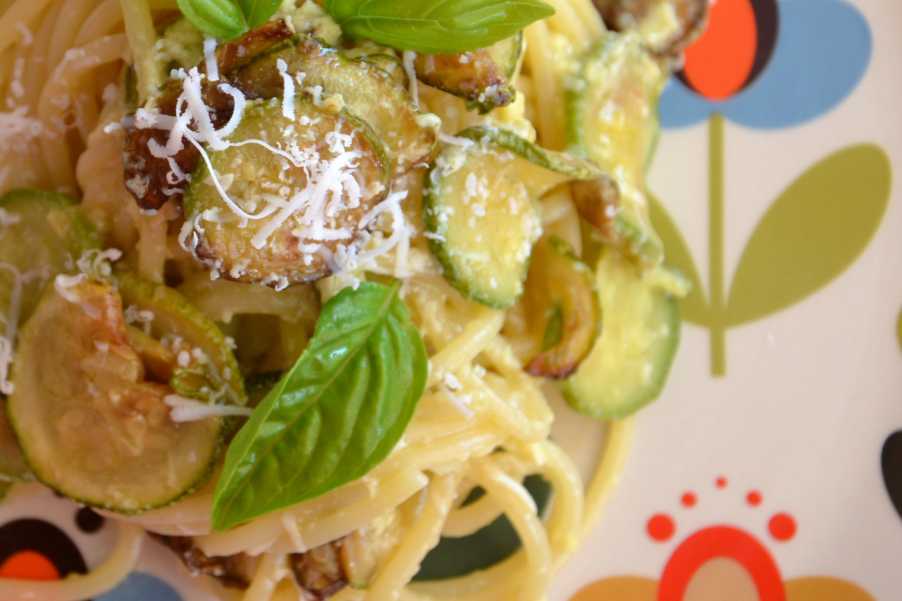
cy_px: 200
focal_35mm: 121
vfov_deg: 11.3
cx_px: 249
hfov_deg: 16.9
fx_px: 3031
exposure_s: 1/125
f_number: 5.6
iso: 400
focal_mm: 50
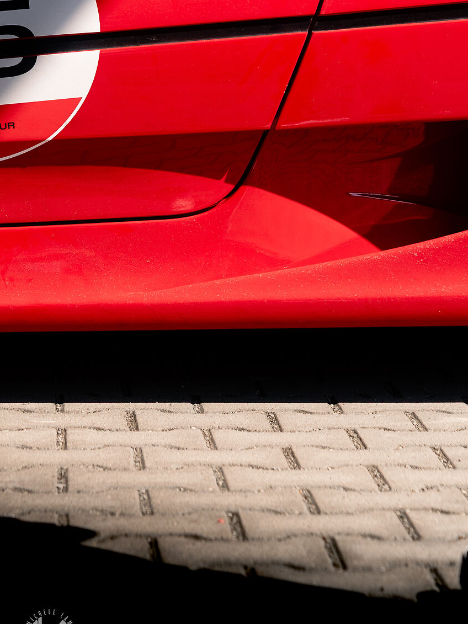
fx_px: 2759
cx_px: 50
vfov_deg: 12.8
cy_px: 14
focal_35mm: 153
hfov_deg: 9.7
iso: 200
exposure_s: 1/400
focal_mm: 75
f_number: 4.5
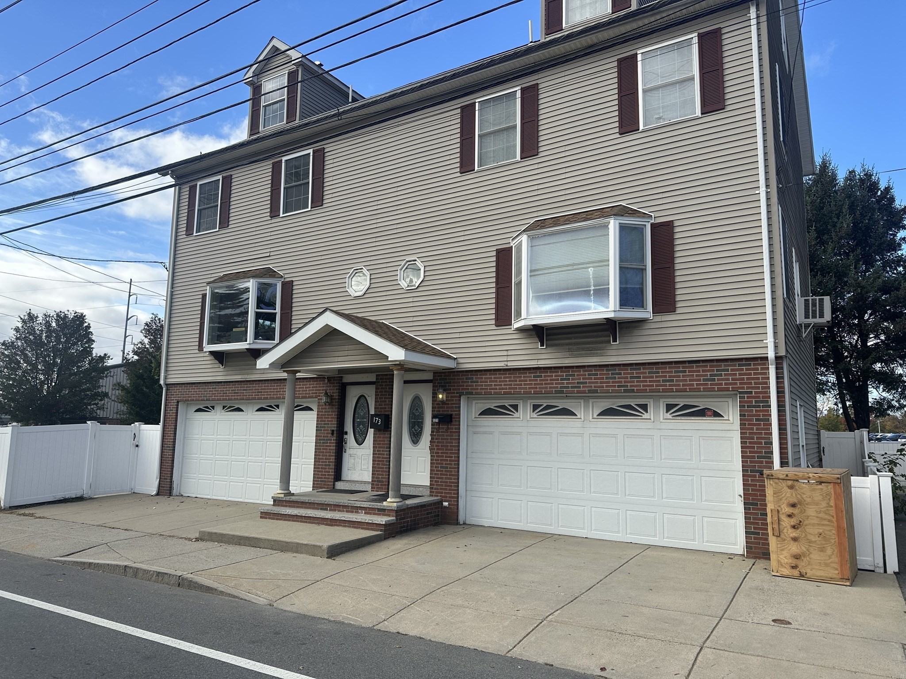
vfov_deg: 56.8
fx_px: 628
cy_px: 340
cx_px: 453
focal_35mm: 24
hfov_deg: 71.6
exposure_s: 1/2410
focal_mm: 6.86
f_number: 1.78
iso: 80
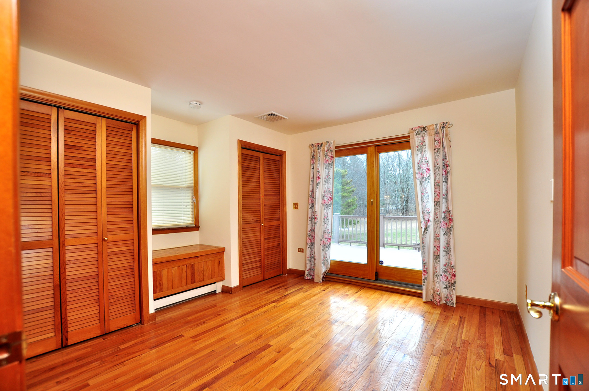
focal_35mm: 15
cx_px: 294
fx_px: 245
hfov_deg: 100.5
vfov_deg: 77.2
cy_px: 196
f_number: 4
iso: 200
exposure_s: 1/100
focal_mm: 10
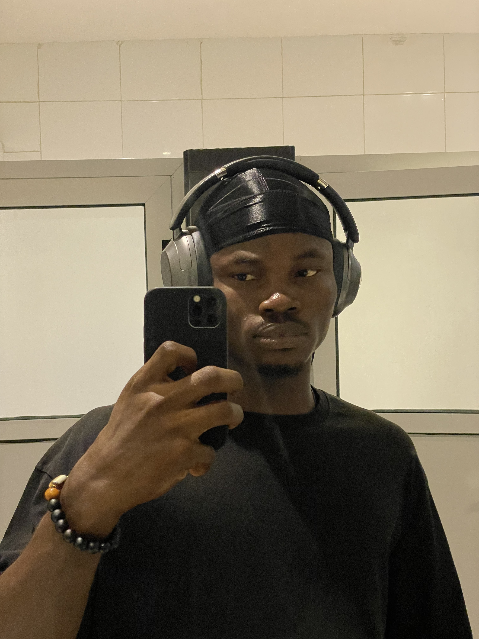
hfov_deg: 28.0
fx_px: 959
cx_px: 240
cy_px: 320
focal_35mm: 52
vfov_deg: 36.8
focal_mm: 6
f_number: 2
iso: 250
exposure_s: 1/50
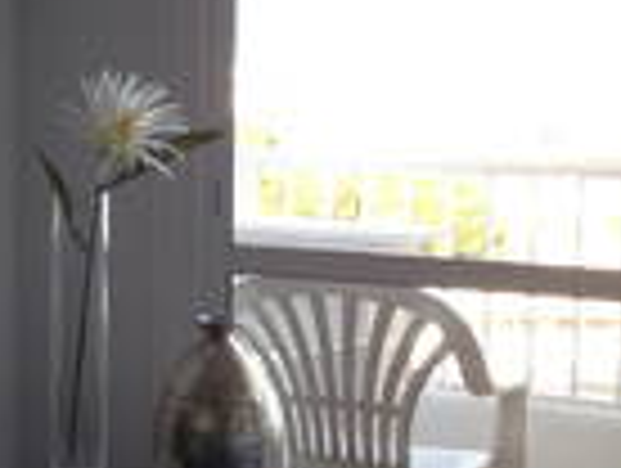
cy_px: 248
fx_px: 1635
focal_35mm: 91
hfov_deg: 20.0
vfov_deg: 16.3
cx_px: -153
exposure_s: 1/149
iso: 50
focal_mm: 4.28
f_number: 2.4
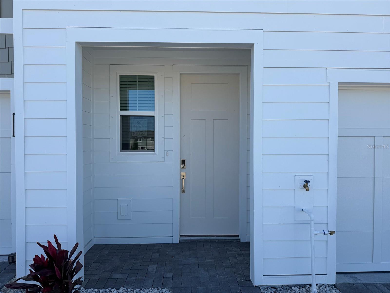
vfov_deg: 56.8
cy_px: 146
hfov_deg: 71.6
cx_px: 195
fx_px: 270
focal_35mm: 24
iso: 80
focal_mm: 6.76
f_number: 1.78
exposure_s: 1/2445
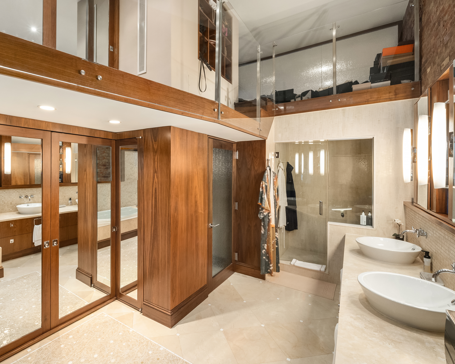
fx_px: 229
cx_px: 191
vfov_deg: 76.8
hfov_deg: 88.9
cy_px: 166
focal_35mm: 17
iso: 1250
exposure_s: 1/5
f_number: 11
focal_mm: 12
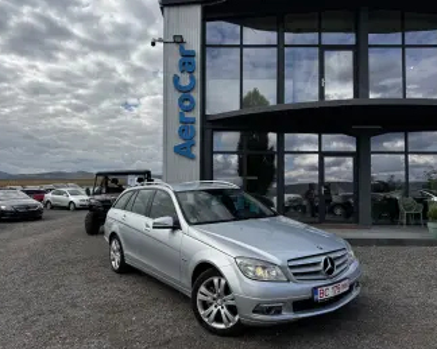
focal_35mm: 26
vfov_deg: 54.9
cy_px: 178
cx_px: 223
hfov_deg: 66.0
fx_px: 336
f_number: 1.78
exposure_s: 1/3802
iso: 80
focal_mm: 6.76
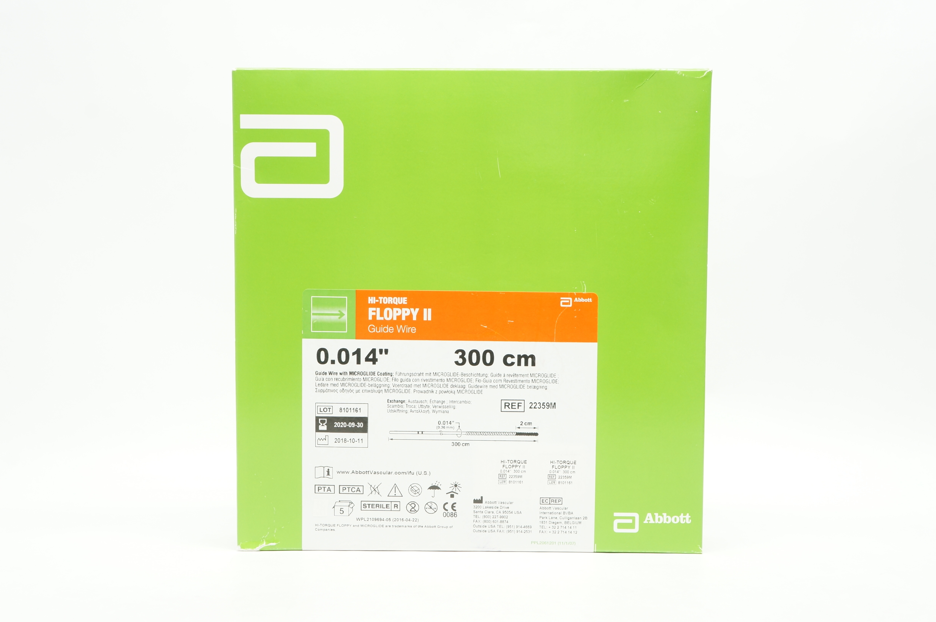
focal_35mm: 45
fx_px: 1169
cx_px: 468
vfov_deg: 29.8
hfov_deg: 43.6
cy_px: 311
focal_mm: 30
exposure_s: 1/13
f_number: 9
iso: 400
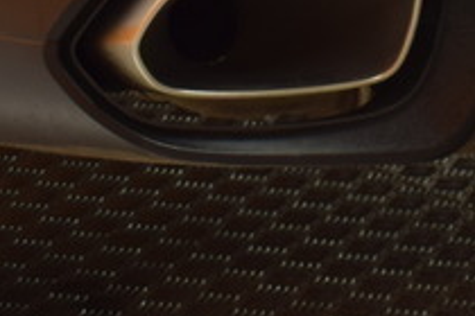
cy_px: -682
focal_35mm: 393
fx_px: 5185
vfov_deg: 3.4
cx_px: 199
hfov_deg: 5.2
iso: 100
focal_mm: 34
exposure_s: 1/6
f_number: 5.6
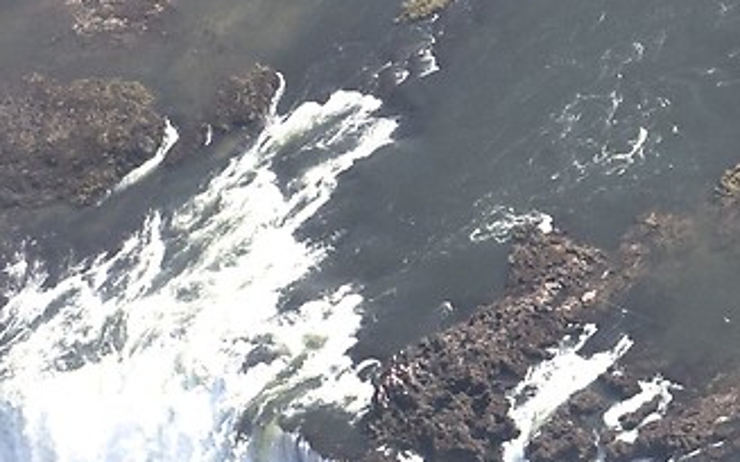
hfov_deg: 4.0
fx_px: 10562
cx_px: 975
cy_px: -58
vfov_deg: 2.5
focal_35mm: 524
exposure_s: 1/1600
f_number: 7.1
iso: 640
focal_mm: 70
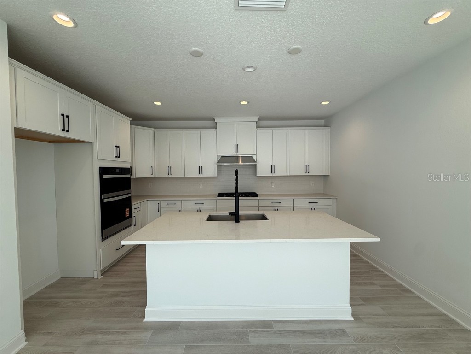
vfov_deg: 85.7
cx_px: 236
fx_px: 190
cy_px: 177
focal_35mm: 14
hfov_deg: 102.1
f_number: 2.2
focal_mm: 2.22
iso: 50
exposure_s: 1/135
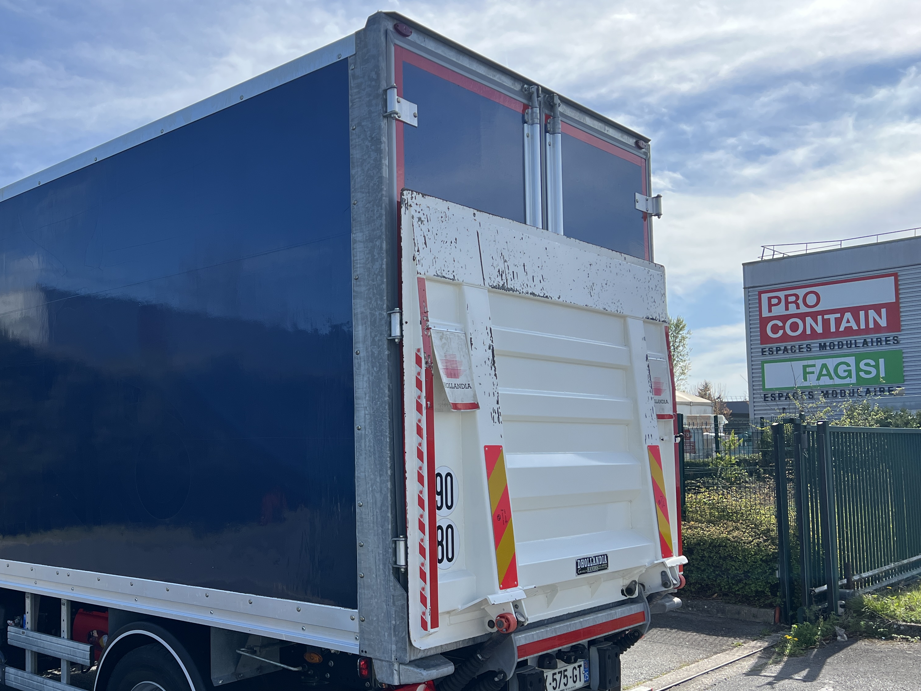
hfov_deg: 51.6
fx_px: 931
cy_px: 409
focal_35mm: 35
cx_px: 303
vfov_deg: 40.5
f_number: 1.5
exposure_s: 1/3460
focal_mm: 5.7
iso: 50
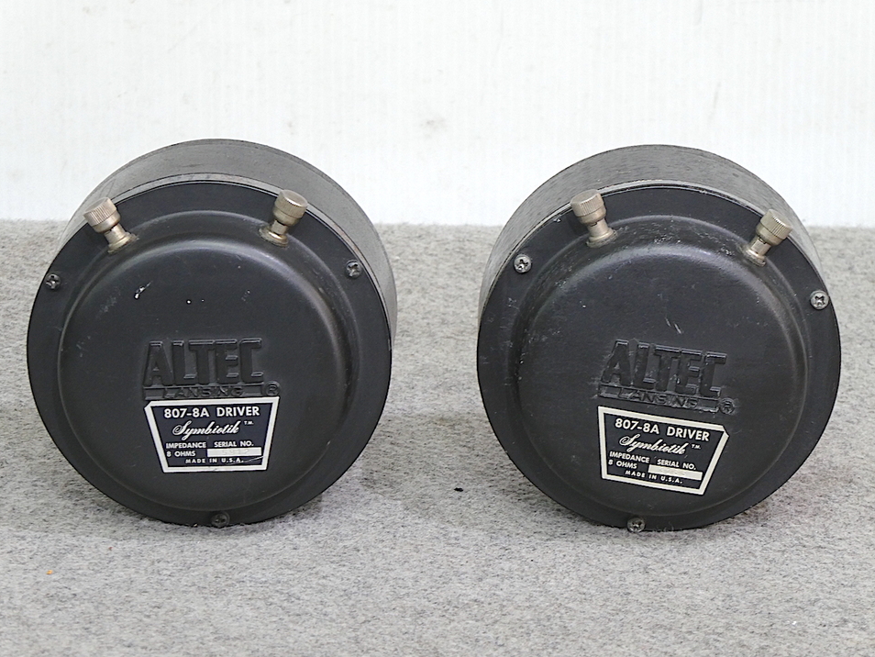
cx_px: 436
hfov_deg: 11.4
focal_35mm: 173
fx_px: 4374
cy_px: 329
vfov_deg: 8.6
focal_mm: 30.9
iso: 200
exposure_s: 1/6
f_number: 5.6
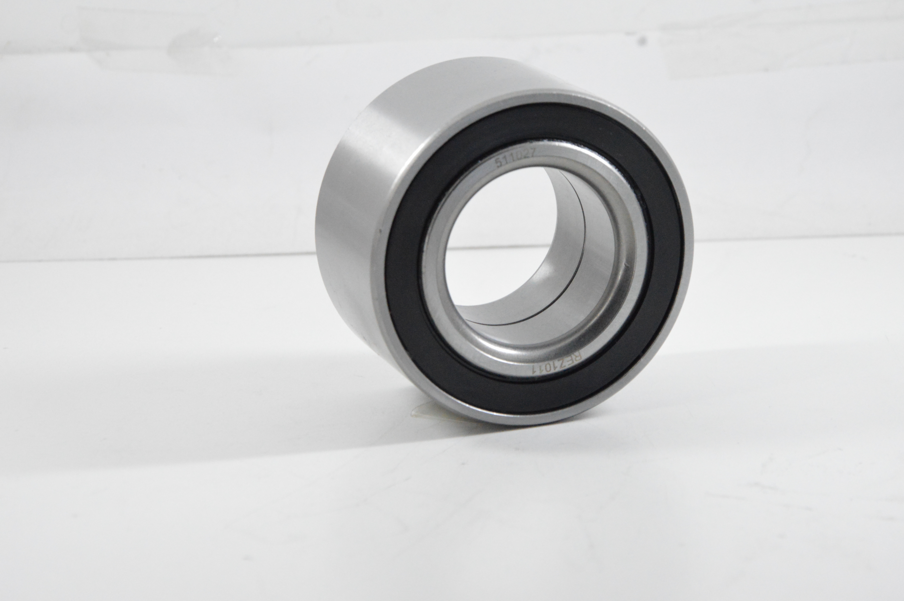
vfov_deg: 10.8
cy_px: 244
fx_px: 3186
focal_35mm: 127
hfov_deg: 16.1
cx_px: 521
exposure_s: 1/100
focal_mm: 70
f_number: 8
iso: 3200
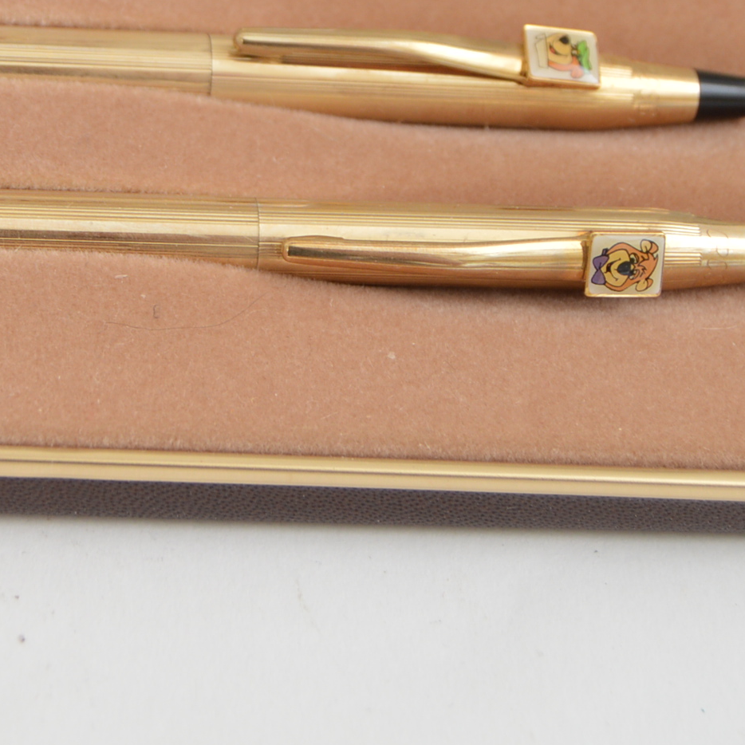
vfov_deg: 13.9
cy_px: -35
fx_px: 2995
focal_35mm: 123
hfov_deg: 14.0
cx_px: 61
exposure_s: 1/125
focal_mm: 30
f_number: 5
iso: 200
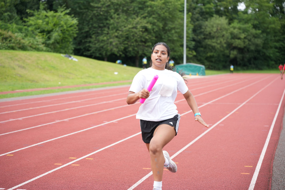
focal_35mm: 70
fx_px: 554
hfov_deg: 28.8
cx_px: 142
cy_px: 95
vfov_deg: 19.5
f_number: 2.8
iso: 250
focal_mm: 70
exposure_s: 1/800
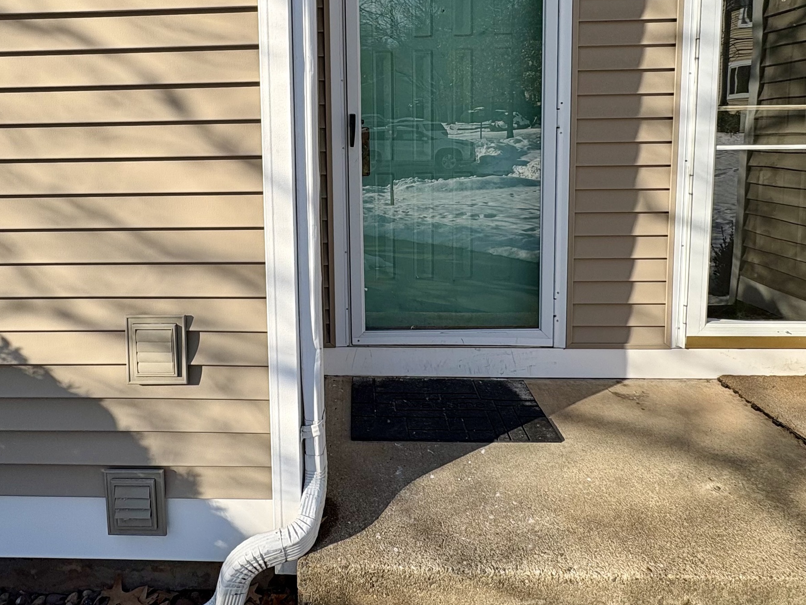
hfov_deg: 71.0
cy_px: 185
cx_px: 329
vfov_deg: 55.2
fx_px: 559
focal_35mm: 24
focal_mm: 2.22
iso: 50
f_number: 2.2
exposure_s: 1/1536
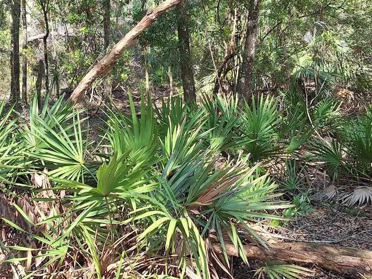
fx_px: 526
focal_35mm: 49
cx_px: 115
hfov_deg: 38.3
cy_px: 106
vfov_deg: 29.6
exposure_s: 1/347
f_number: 1.8
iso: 40
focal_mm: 5.54
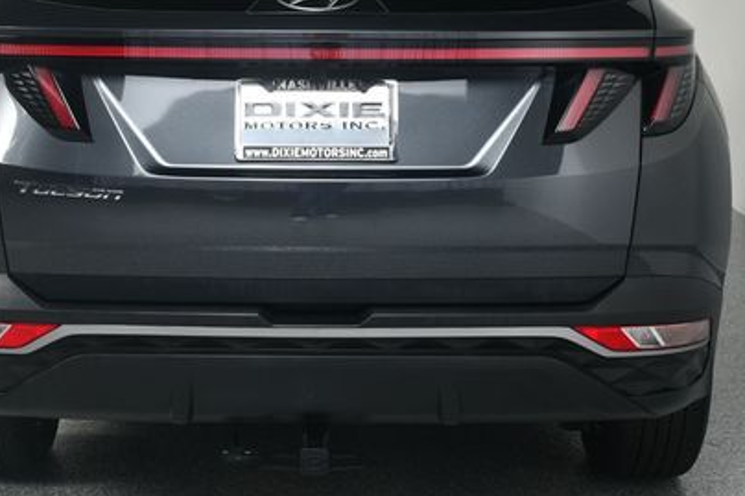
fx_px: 1572
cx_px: 332
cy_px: 157
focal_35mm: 76
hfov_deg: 26.6
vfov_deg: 17.9
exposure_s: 1/160
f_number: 10
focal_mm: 32
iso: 100
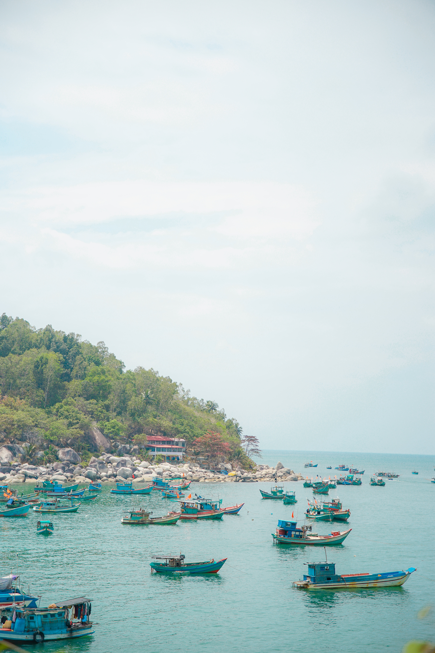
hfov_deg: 19.2
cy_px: 326
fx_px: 1287
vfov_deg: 28.5
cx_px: 215
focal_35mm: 71
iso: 100
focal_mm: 70
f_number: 2.8
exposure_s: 1/2000
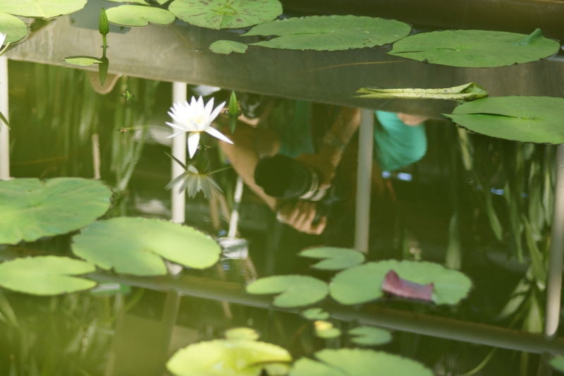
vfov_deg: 9.1
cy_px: 188
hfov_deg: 13.7
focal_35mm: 150
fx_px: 2349
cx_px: 282
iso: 100
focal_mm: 100
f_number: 2.8
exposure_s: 1/200
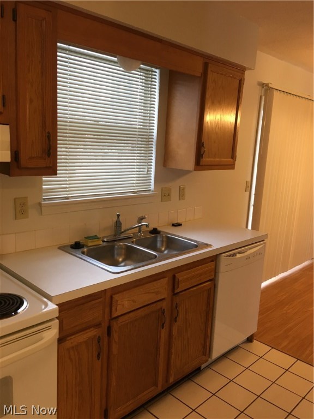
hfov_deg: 48.2
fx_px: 351
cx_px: 157
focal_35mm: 29
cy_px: 210
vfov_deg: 61.7
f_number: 2.2
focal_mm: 4.15
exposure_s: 1/30
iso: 64
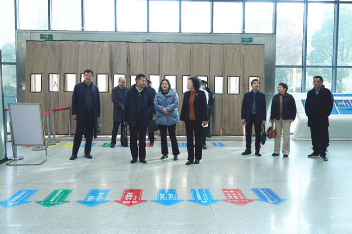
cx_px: 176
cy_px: 117
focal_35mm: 36
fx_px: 352
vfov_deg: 36.8
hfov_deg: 53.2
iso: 100
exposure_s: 1/60
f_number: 4.5
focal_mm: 24
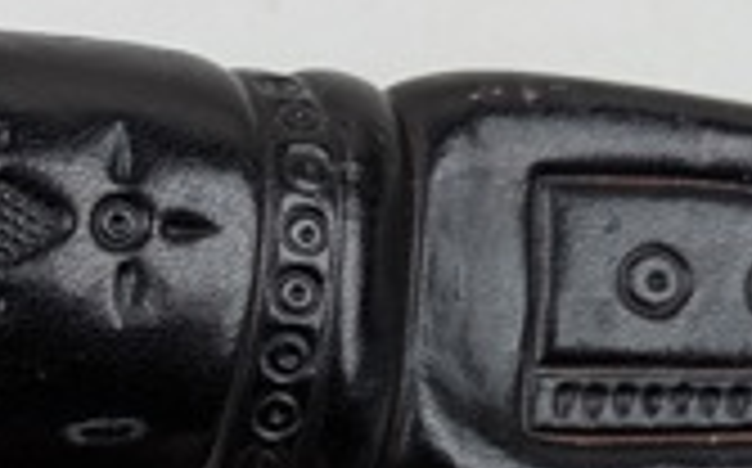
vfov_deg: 10.5
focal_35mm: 122
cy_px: 608
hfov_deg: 16.9
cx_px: 117
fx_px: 2498
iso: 42
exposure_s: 1/168
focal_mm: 4.53
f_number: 1.7
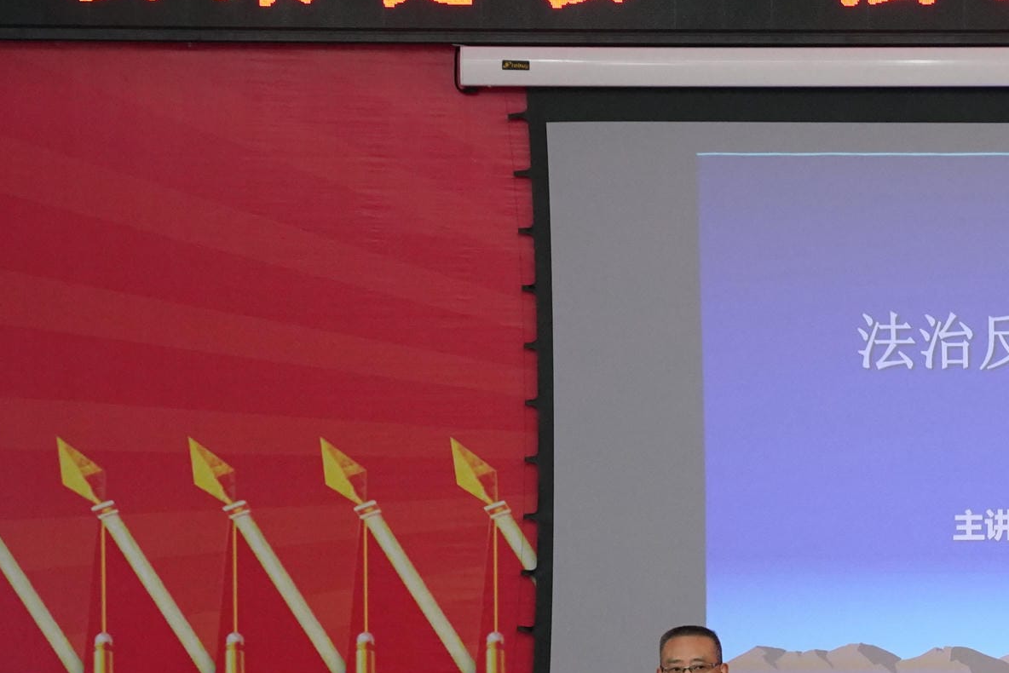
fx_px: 6588
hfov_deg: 8.7
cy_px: 763
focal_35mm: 235
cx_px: 1067
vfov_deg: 5.8
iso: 2500
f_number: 2.8
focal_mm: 70
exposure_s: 1/160
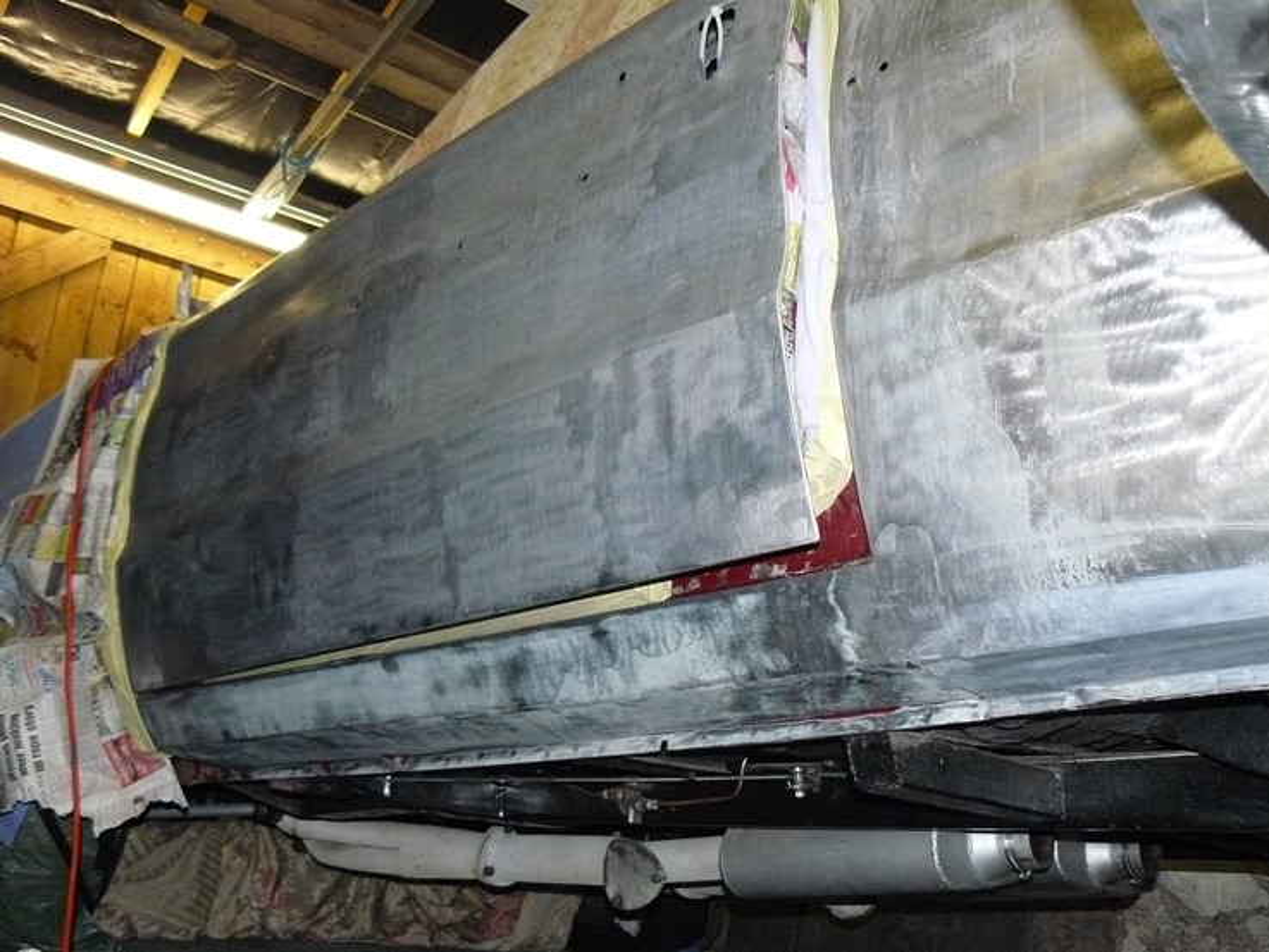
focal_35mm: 36
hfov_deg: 51.3
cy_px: 476
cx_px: 634
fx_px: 1320
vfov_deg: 39.7
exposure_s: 1/80
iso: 400
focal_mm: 6
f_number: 2.8
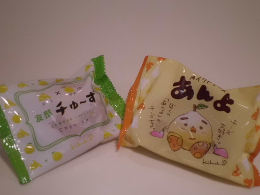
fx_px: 488
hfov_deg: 29.8
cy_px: 103
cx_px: 135
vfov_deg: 22.6
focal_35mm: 65
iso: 400
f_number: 3.9
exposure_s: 1/125
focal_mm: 10.7
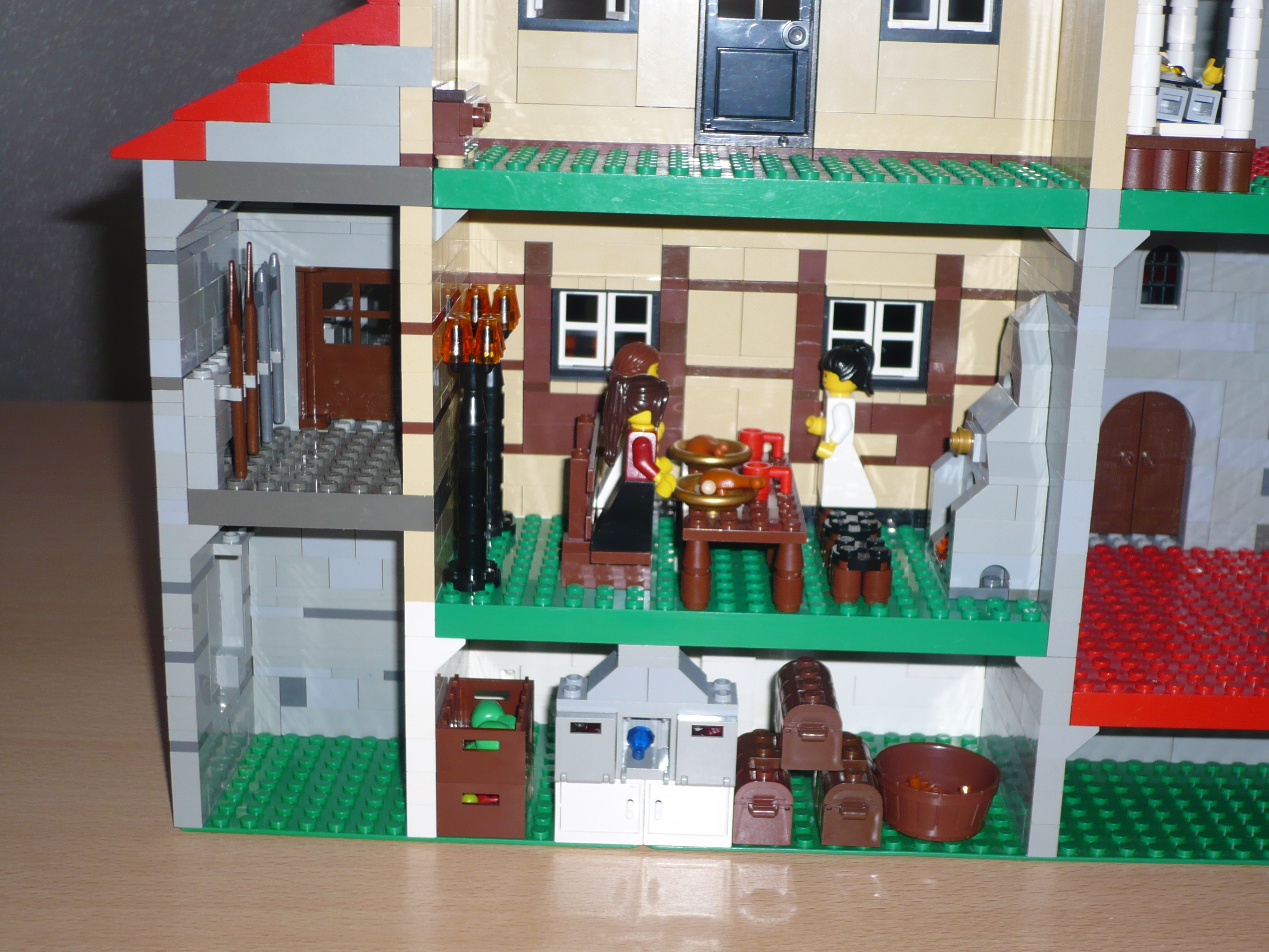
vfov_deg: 29.1
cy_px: 476
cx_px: 634
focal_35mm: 50
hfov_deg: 38.2
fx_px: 1833
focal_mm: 8.3
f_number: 3.4
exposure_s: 1/30
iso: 100
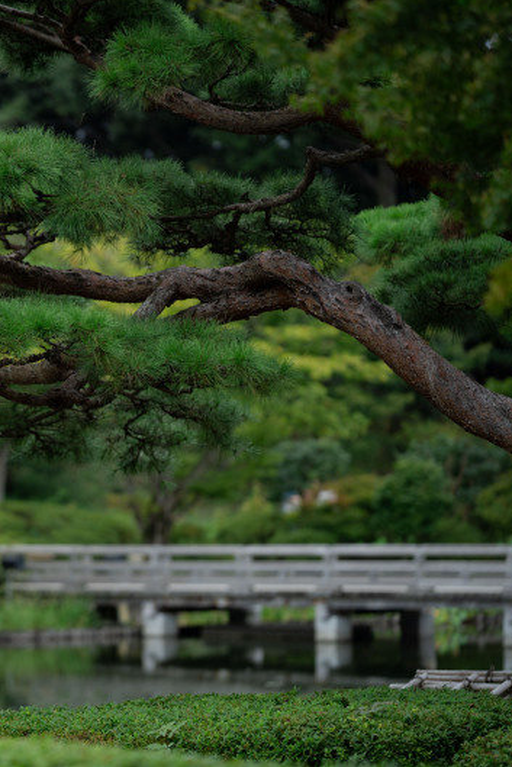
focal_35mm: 204
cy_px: 382
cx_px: -12
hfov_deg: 6.7
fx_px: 4349
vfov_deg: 10.1
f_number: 2
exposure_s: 1/2000
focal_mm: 135
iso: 200
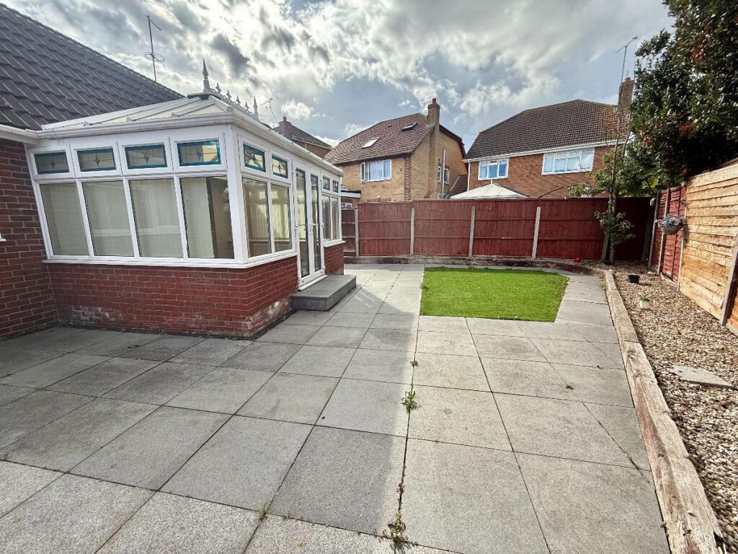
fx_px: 298
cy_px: 277
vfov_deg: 85.7
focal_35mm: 14
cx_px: 369
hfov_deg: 102.1
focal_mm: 2.22
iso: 50
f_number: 2.2
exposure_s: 1/1017
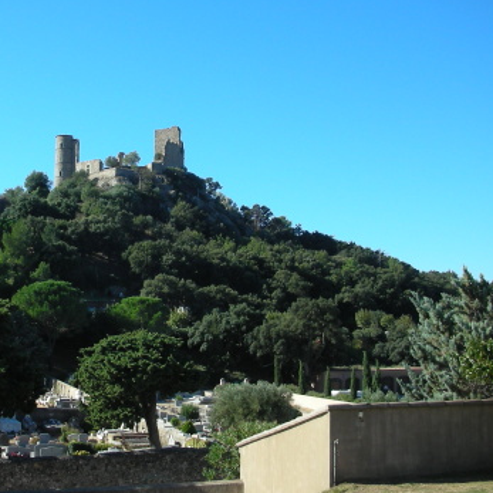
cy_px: 192
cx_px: 132
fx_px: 935
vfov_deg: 29.5
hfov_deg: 29.2
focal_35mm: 58
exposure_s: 1/63.7
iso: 50
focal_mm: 5.8
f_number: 8.5
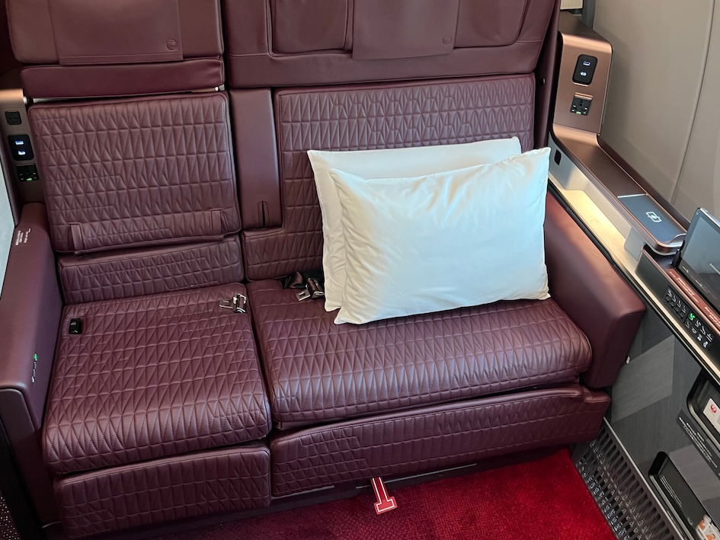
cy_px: 223
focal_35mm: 33
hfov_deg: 55.3
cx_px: 347
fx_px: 686
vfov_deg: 42.8
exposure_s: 1/54
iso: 400
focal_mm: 5.7
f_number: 1.5
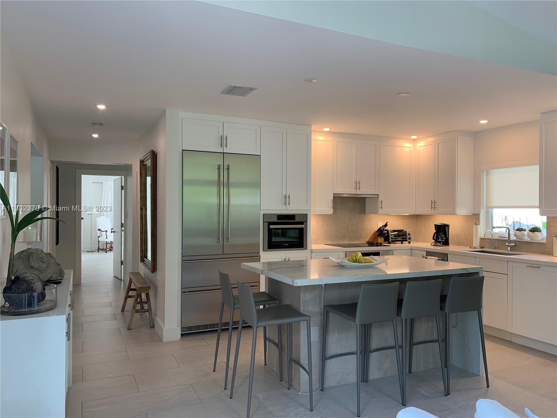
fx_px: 418
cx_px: 278
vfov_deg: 53.1
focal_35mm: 26
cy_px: 209
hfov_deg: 67.3
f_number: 1.8
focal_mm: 4.25
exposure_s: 1/60
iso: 50
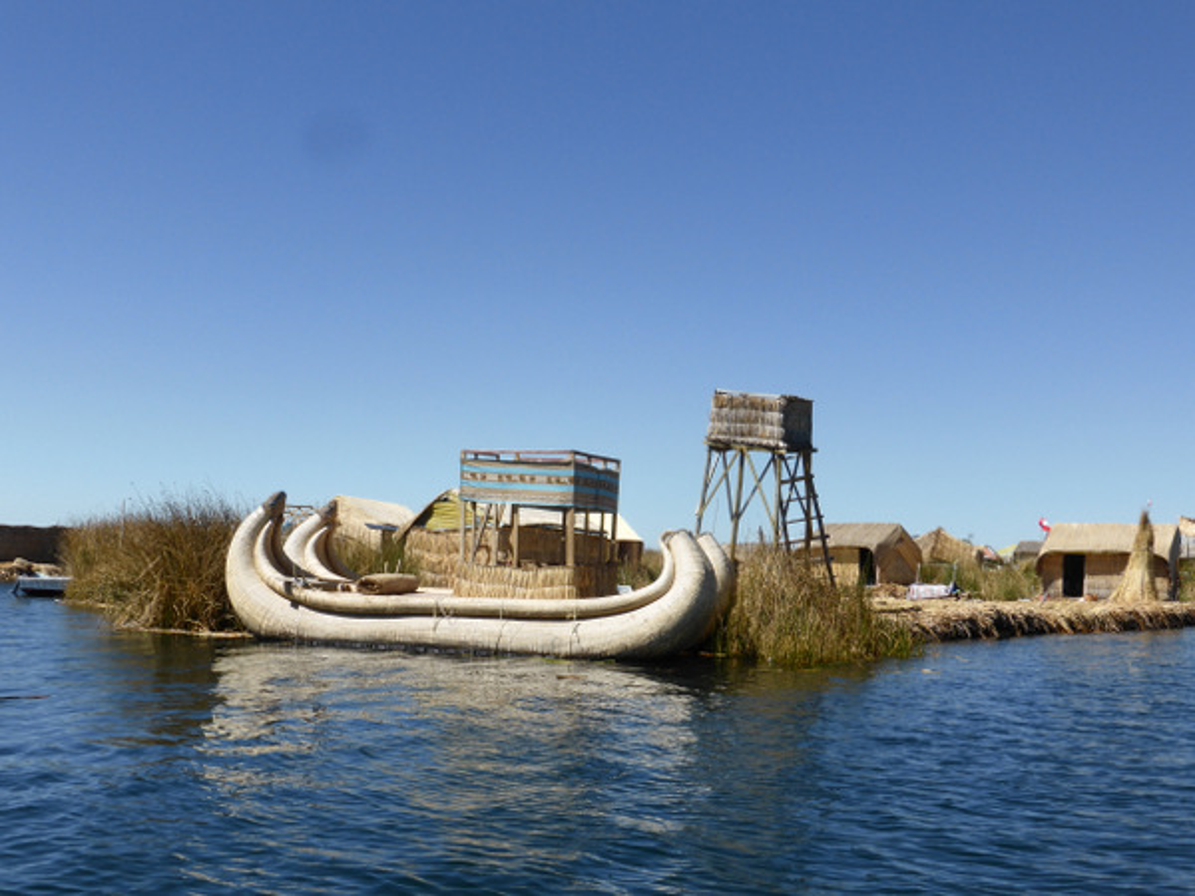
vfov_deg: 36.0
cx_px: 598
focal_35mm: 40
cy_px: 448
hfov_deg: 46.8
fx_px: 1381
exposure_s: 1/1000
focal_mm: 6.9
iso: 100
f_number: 3.9
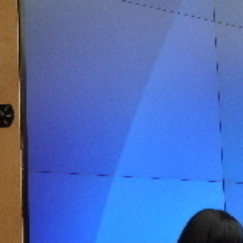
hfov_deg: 14.3
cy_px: 144
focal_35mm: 117
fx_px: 929
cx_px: 308
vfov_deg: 14.9
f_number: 4
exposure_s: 1/15
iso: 560
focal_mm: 26
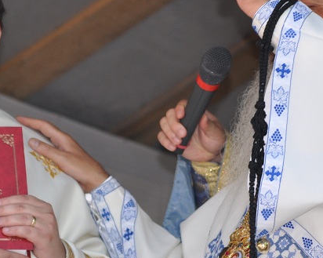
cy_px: 73
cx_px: 105
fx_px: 2742
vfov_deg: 5.4
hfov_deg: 6.7
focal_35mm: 287
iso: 200
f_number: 4.2
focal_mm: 70
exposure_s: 1/200
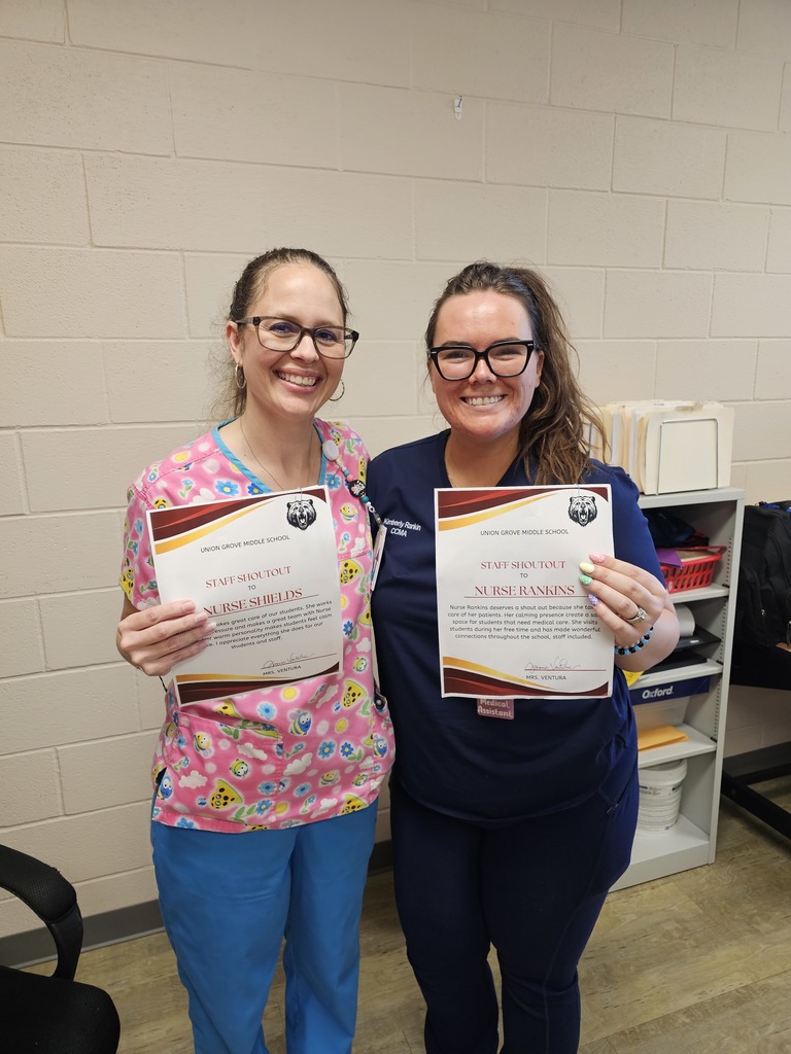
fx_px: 701
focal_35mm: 23
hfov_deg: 58.9
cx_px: 396
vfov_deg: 73.9
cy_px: 527
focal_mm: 6.3
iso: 320
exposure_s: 1/120
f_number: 1.7
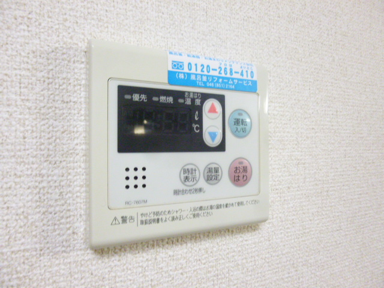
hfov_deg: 69.4
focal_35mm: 25
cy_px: 144
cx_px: 192
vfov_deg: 54.9
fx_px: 277
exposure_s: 1/30
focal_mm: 4.5
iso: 800
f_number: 3.1
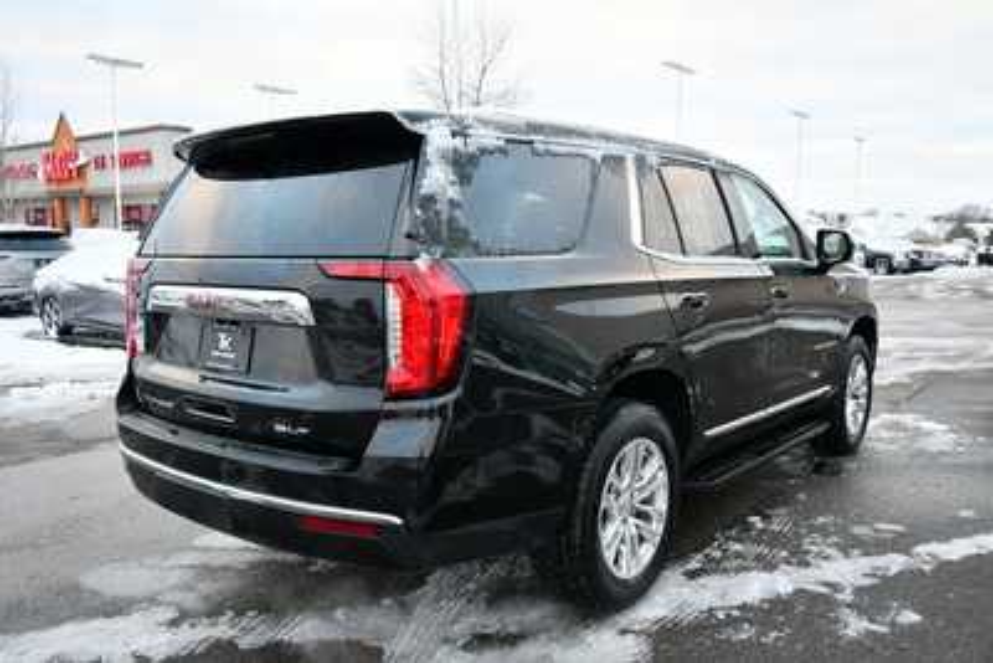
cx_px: 496
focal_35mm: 30
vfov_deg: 43.6
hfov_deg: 61.9
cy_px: 332
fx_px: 828
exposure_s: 1/160
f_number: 5.6
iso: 800
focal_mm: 20
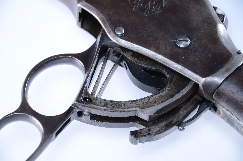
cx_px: 122
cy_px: 80
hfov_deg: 13.1
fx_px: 1061
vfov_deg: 8.7
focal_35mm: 158
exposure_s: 1/100
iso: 100
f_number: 6.3
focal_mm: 105
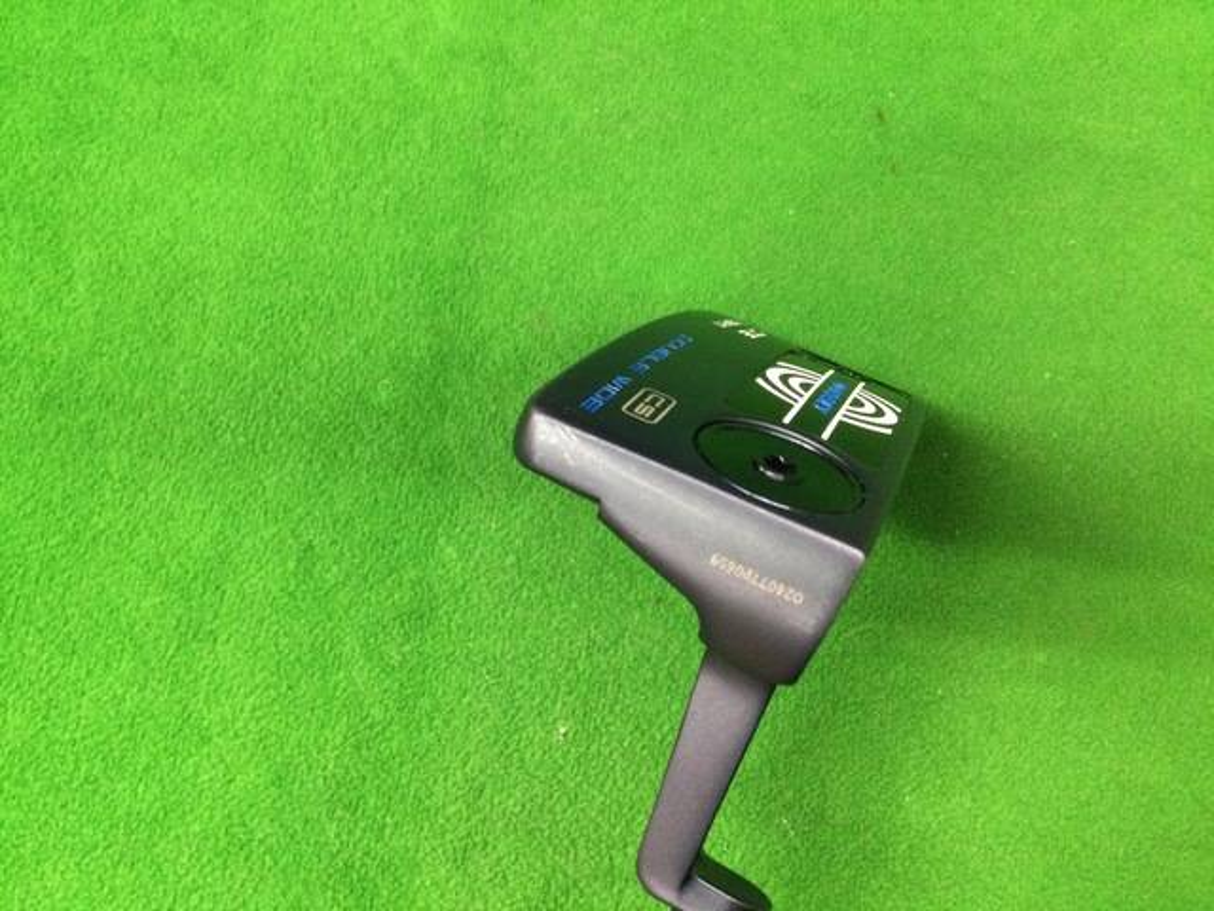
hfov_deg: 58.4
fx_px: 1087
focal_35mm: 31
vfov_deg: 45.4
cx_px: 607
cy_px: 456
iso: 200
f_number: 2.4
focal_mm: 3.3
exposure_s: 1/24
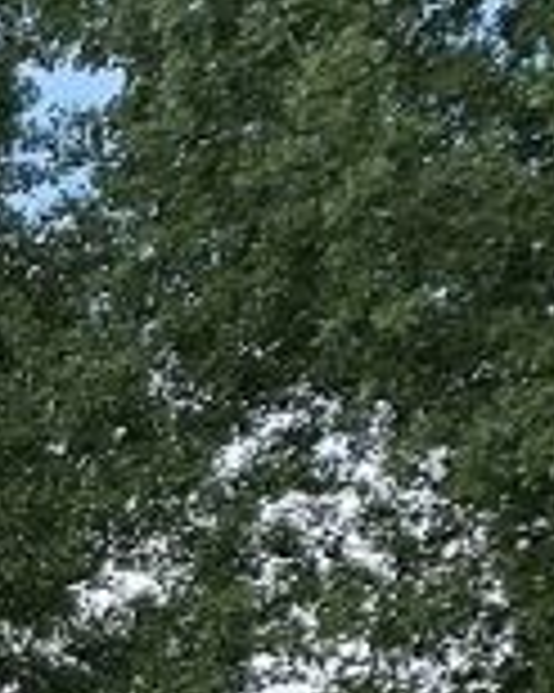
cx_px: -1333
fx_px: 3467
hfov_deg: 7.5
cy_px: 1134
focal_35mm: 169
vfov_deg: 10.9
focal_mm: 4.25
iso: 25
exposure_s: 1/1021
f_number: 1.8
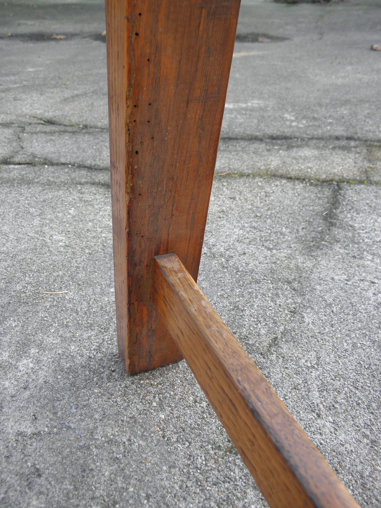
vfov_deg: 60.0
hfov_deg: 46.8
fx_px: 440
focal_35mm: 30
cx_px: 190
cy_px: 254
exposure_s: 1/30
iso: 125
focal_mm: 5.5
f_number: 3.6
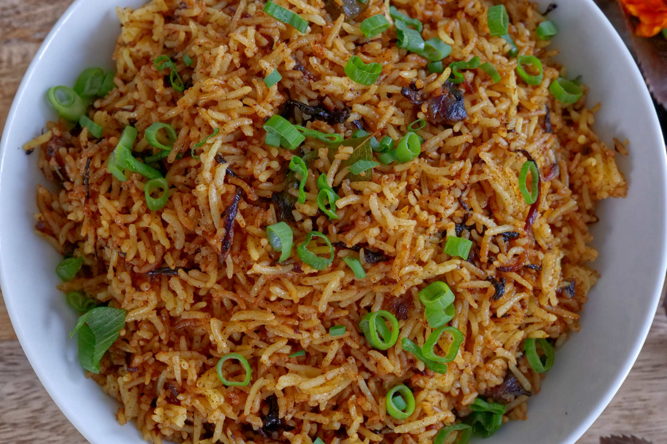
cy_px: 222
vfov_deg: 25.1
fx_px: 1000
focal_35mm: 54
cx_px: 334
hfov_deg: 36.9
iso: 6400
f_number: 10
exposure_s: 1/125
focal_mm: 54
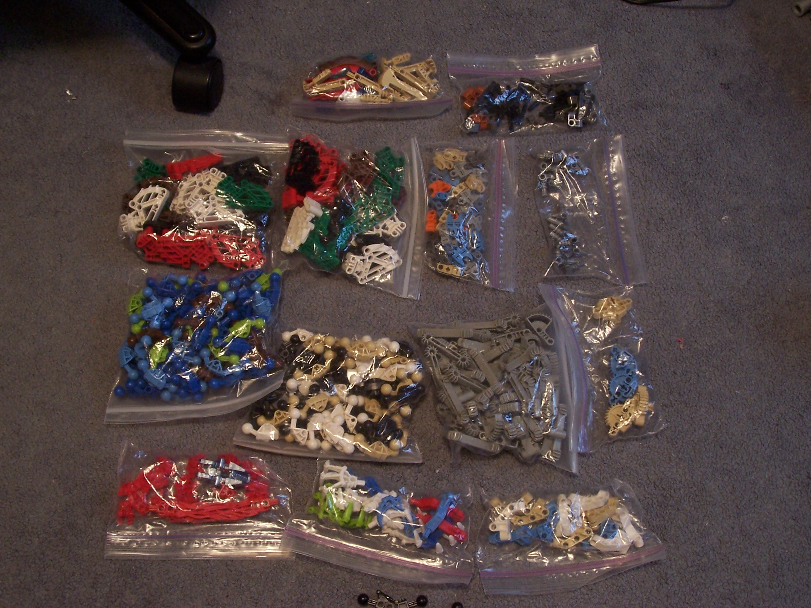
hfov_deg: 44.8
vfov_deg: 34.3
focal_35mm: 42
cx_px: 406
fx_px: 984
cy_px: 304
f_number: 3
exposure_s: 1/8
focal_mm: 7
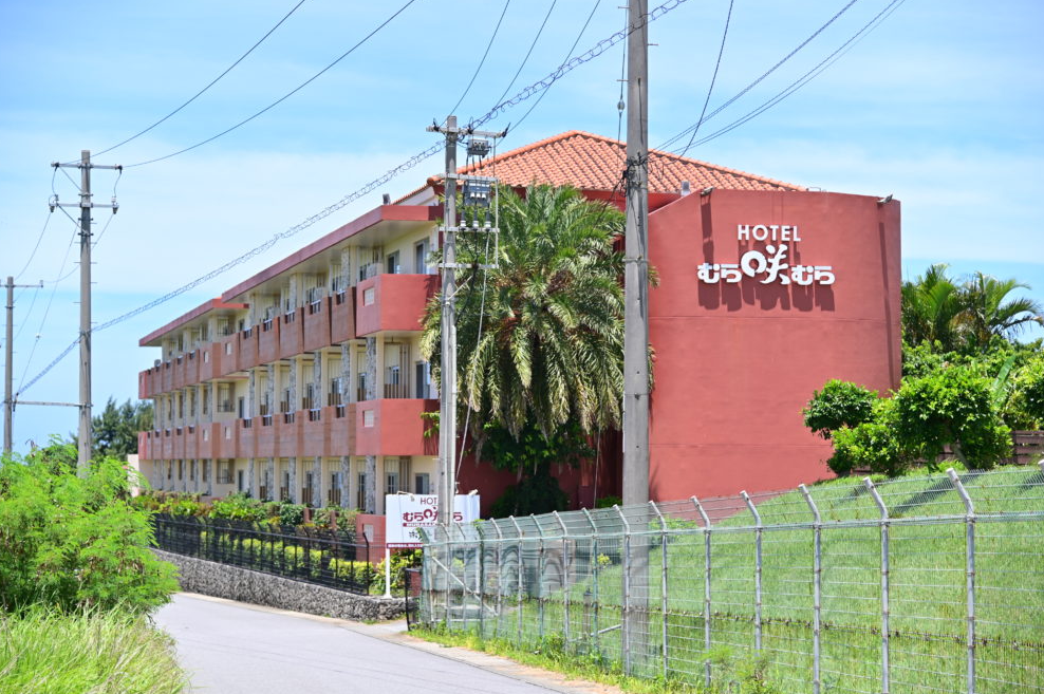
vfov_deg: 16.0
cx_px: 525
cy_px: 346
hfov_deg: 23.9
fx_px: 2463
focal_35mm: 85
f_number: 4
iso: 100
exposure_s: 1/640
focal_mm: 82
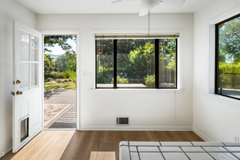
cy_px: 77
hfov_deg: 86.9
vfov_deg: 64.5
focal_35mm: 19
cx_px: 114
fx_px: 127
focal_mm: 18
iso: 64
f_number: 10
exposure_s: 1/320
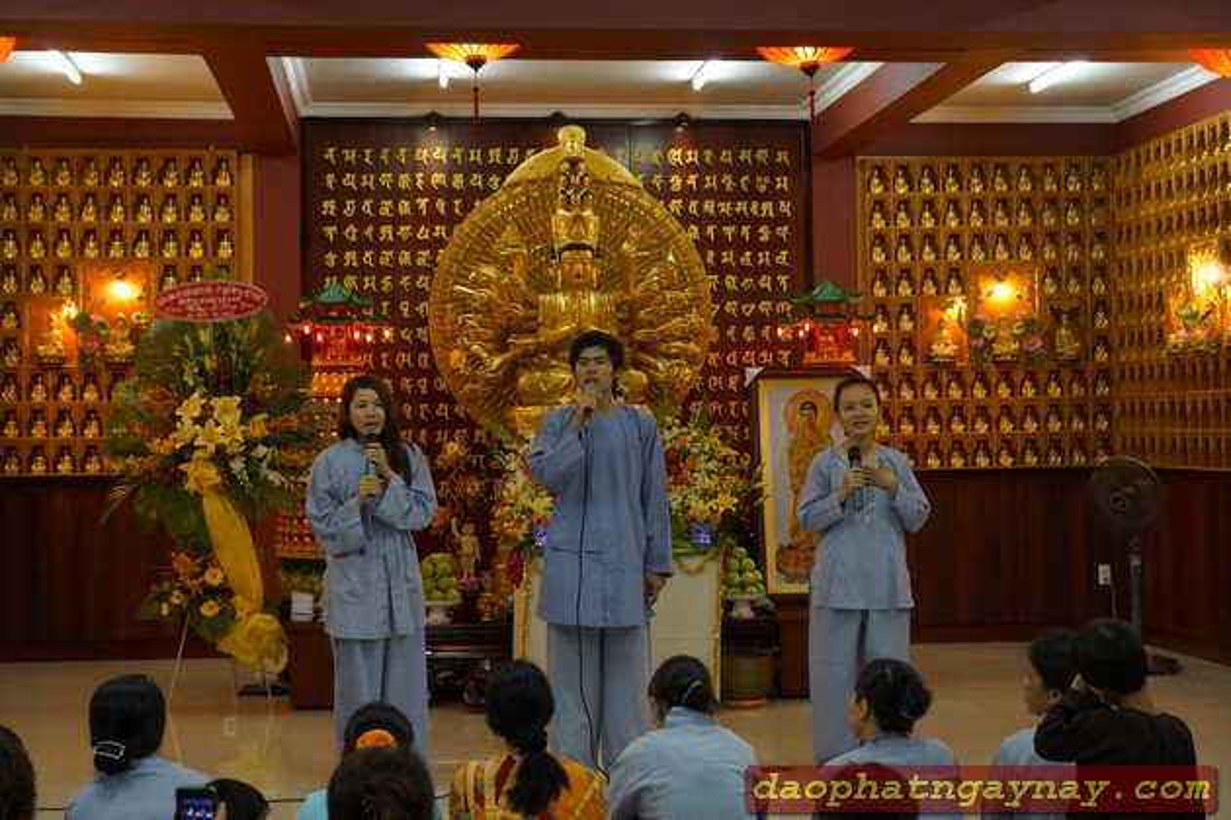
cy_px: 410
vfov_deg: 25.8
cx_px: 616
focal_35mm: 52
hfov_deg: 37.9
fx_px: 1795
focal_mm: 35
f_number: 4
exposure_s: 1/40
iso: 800
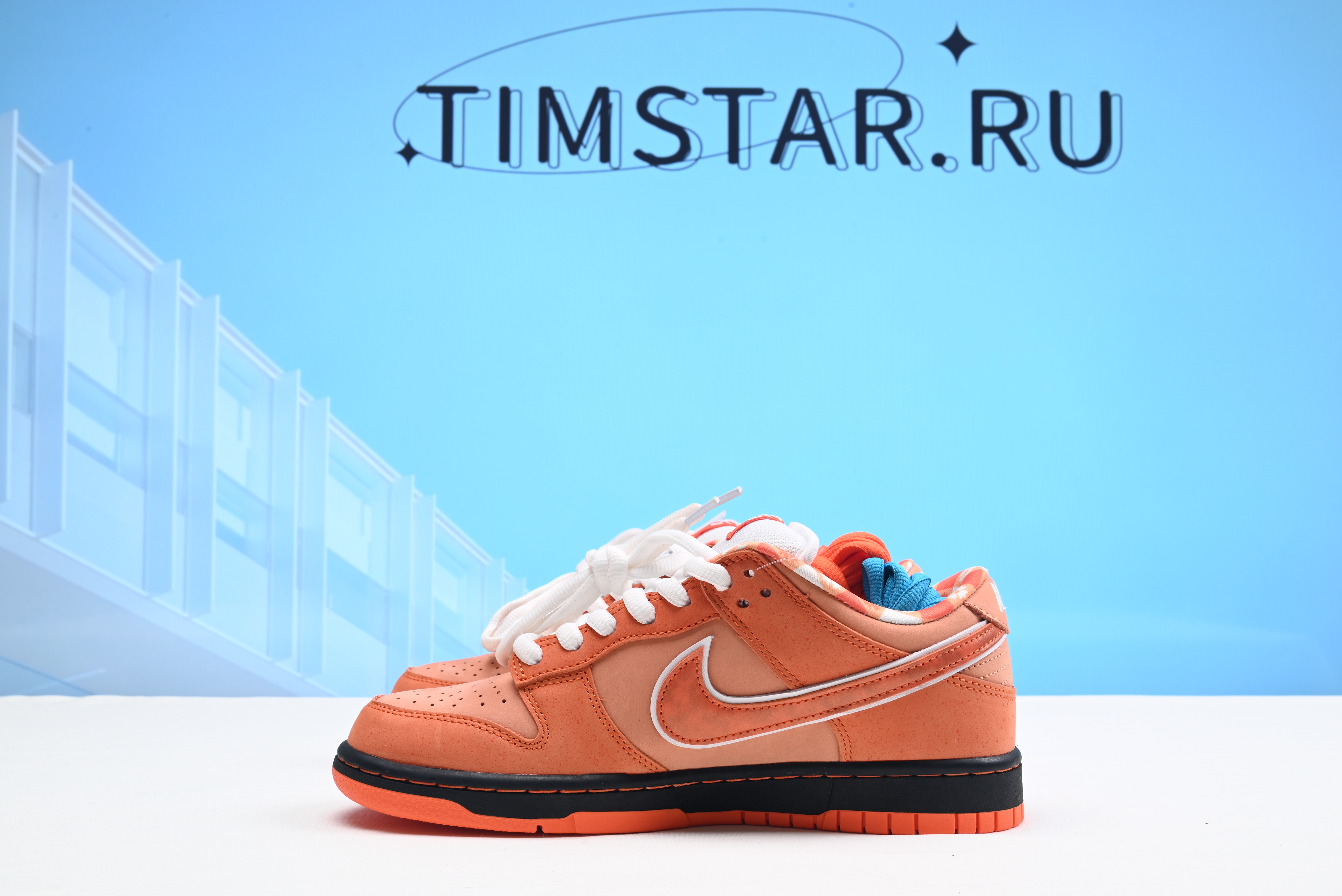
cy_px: 448
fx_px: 1529
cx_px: 671
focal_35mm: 41
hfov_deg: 47.4
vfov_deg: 32.7
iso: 100
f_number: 16
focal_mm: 41
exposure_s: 1/2
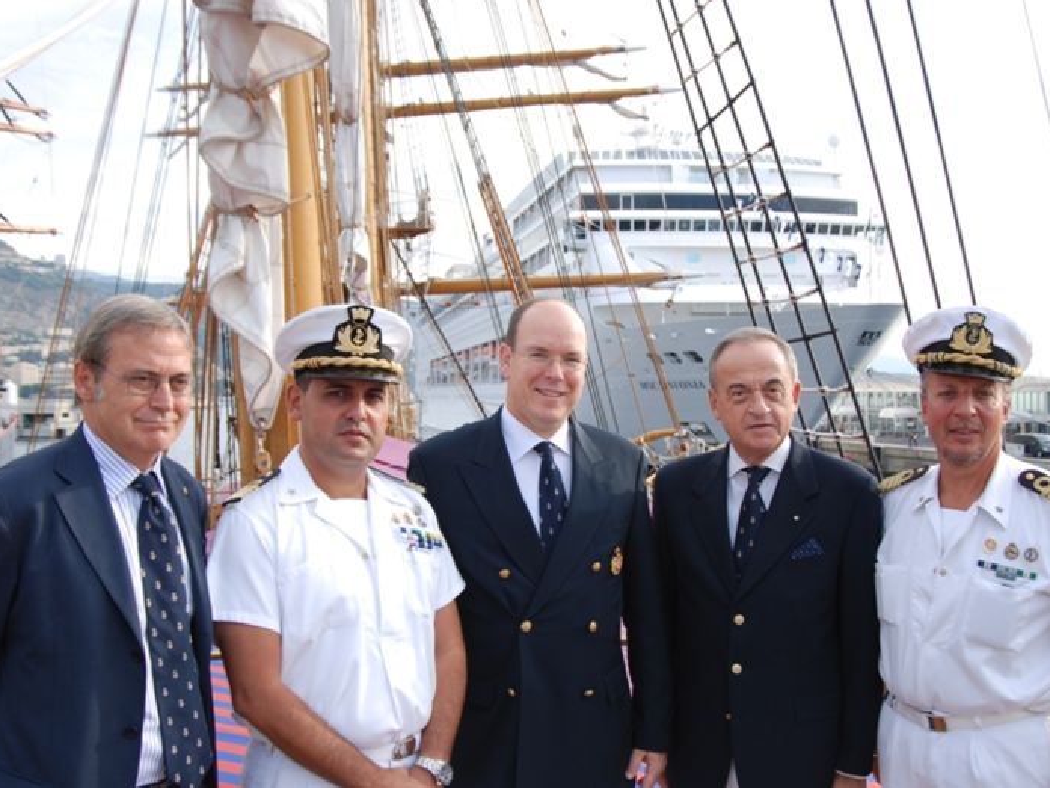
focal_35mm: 39
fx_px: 1183
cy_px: 393
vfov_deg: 36.8
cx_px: 511
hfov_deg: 47.9
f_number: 5.6
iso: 100
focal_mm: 24
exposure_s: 1/125
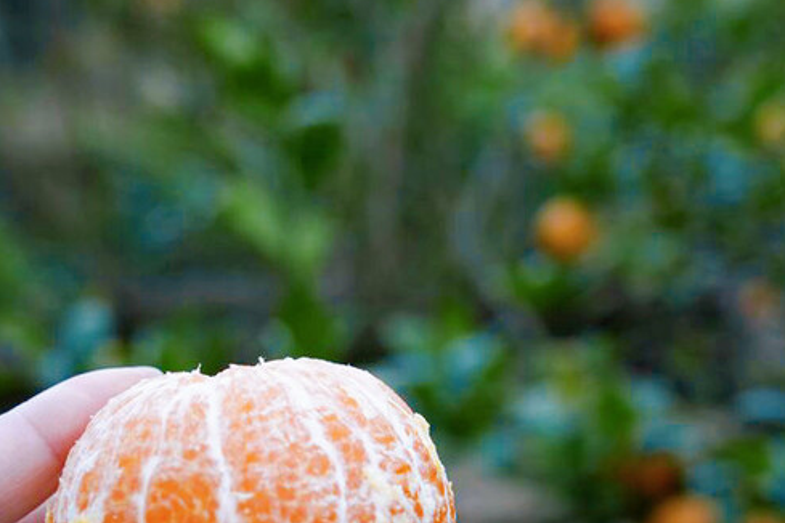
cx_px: 397
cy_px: 432
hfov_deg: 27.7
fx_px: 1592
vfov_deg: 18.5
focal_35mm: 73
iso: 320
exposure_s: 1/125
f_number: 6.3
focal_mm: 42
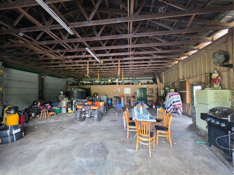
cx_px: 117
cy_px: 88
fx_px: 88
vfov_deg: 89.9
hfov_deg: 106.2
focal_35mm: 13
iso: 250
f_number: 1.9
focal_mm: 2.2
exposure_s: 1/60
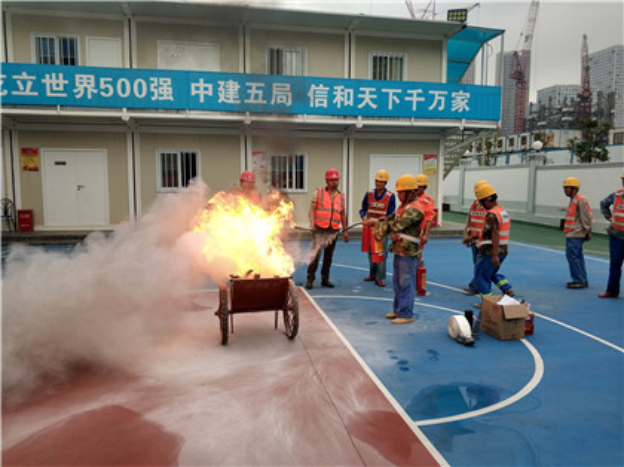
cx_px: 312
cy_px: 234
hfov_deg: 65.4
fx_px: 486
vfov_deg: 51.3
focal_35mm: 27
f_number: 1.8
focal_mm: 3.82
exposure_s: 1/199
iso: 100
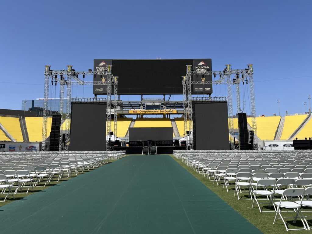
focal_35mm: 26
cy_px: 117
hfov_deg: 67.3
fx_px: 234
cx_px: 156
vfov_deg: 53.1
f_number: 1.5
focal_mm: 5.7
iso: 50
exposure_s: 1/4831
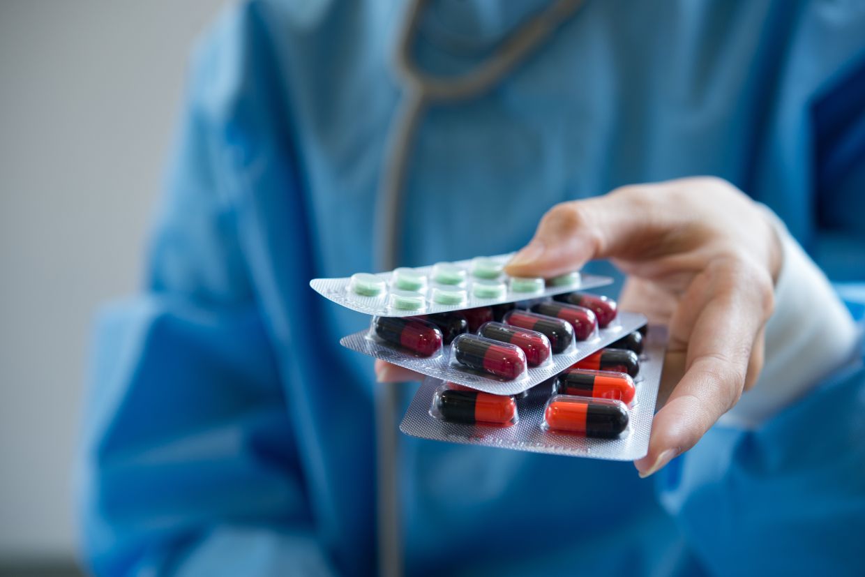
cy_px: 288
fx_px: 1442
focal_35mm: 60
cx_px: 432
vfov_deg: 22.6
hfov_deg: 33.4
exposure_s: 1/100
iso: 400
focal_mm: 60
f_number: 5
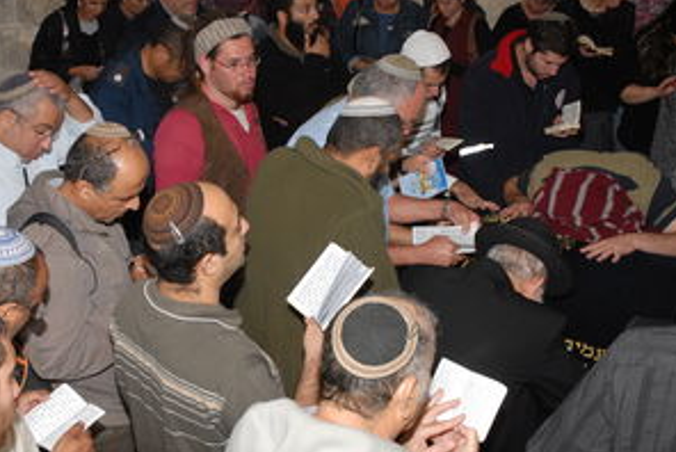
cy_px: 264
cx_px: 288
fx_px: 1028
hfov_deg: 36.3
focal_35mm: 55
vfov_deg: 24.8
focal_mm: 27
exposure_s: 1/125
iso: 640
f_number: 6.3
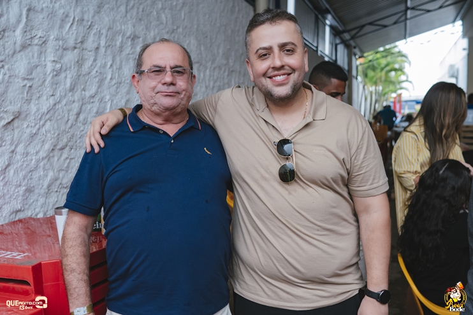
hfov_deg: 53.1
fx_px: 473
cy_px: 158
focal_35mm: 36
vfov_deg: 36.9
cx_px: 236
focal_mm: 24
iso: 1600
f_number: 2.5
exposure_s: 1/2000
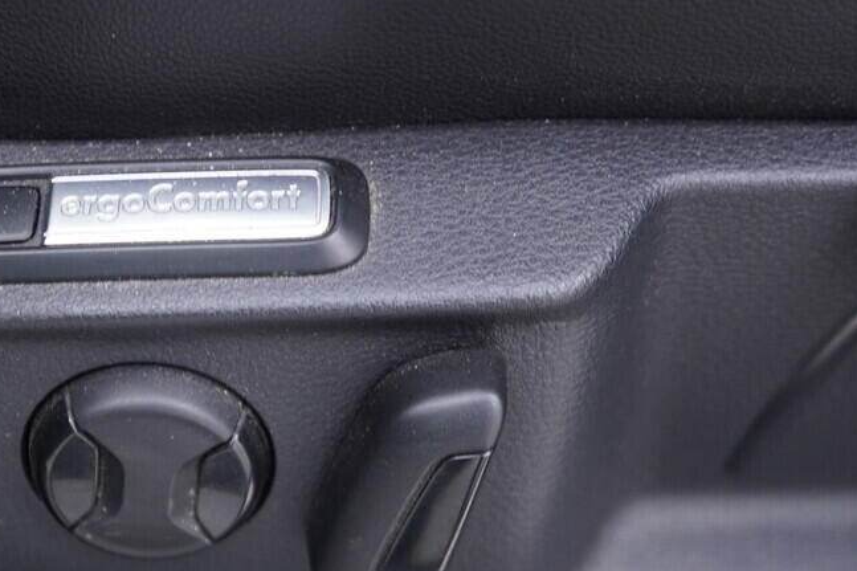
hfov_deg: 34.6
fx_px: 1356
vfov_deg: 23.7
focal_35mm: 57
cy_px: 378
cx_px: 258
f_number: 2.8
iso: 250
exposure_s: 1/40
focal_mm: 24
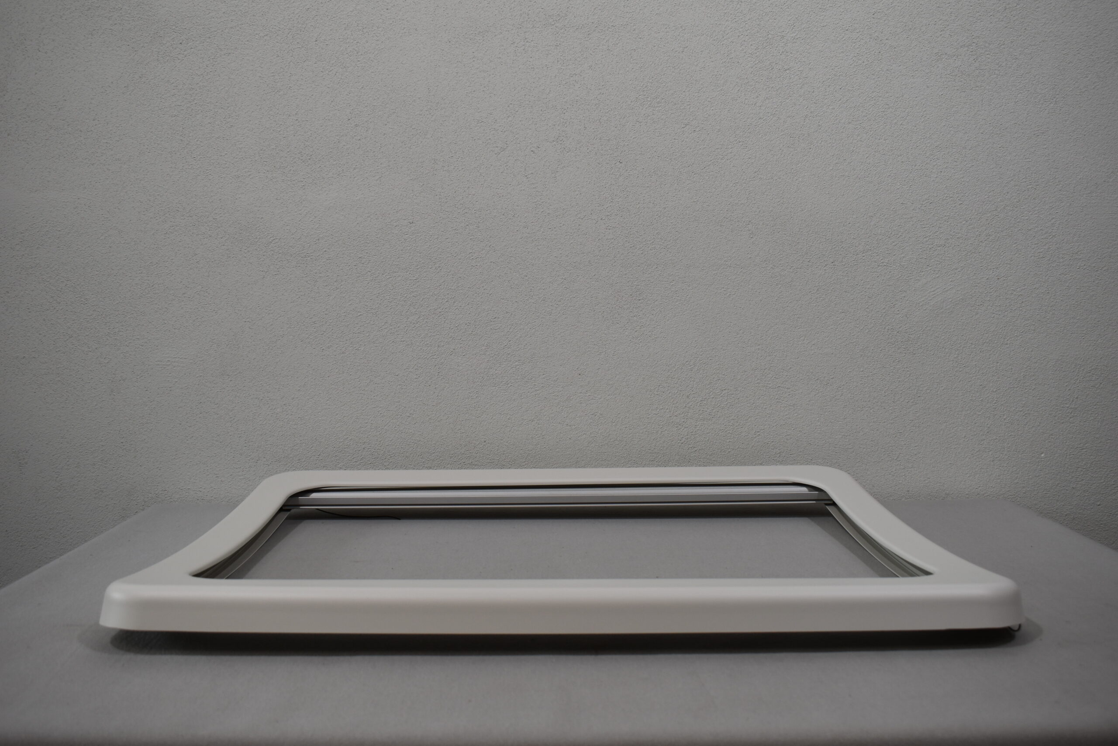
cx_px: 559
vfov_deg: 40.0
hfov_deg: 57.2
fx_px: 1025
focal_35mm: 33
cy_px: 373
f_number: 5.6
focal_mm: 22
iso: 200
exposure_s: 1/125
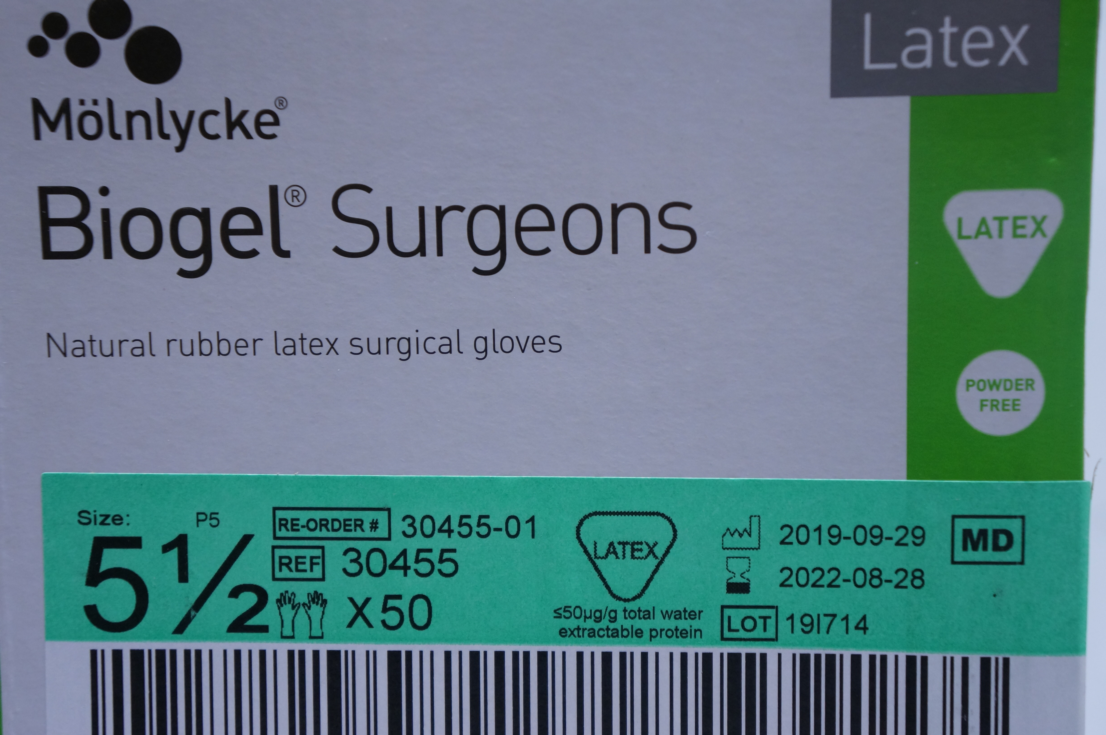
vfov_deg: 19.3
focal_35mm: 70
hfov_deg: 28.7
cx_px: 553
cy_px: 368
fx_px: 2164
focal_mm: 47
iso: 800
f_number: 5
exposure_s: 1/100
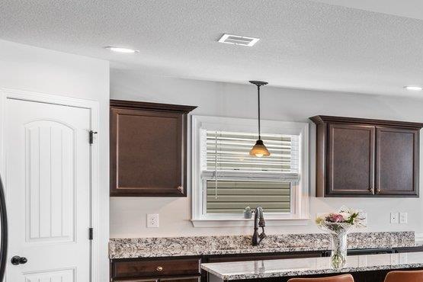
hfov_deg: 21.8
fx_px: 693
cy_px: 221
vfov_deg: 22.7
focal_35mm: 59
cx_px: 756
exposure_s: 1/3
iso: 200
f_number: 9
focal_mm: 16
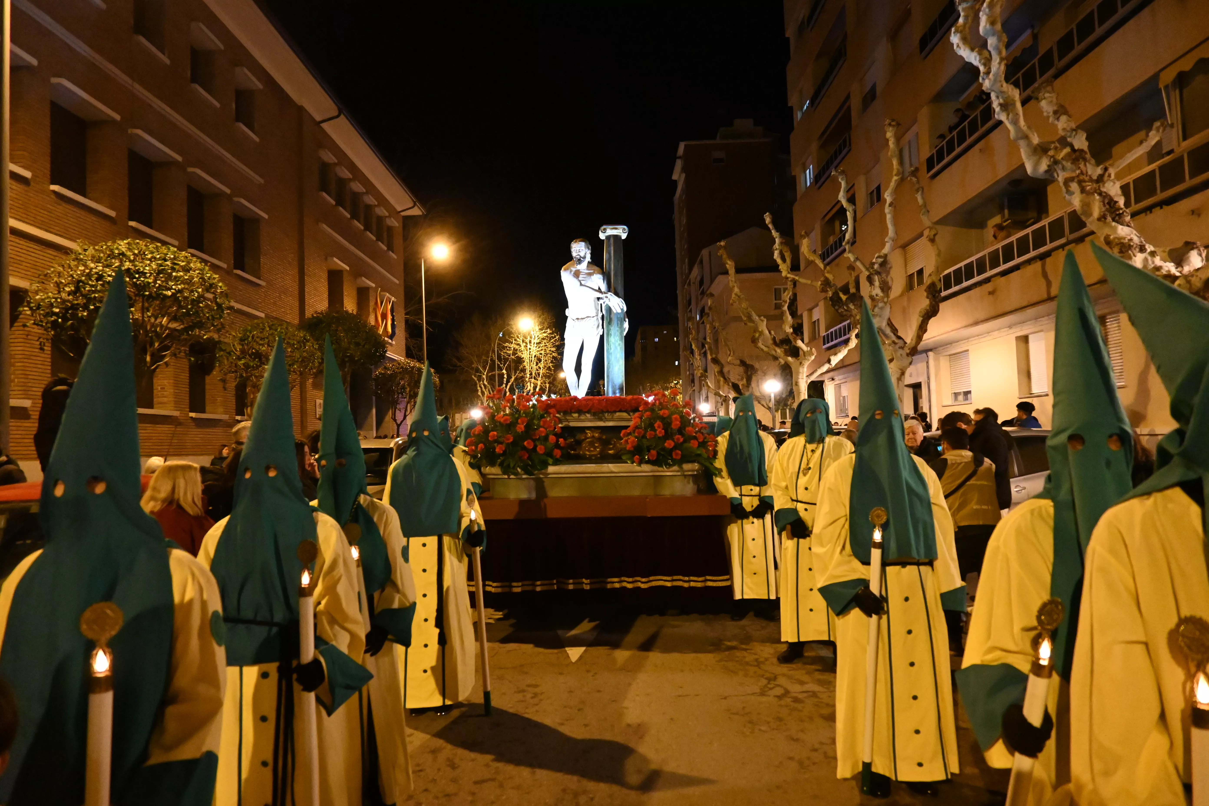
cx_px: 604
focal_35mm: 24
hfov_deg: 73.7
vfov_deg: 53.1
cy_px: 403
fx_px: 806
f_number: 4
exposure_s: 1/60
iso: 6400
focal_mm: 16
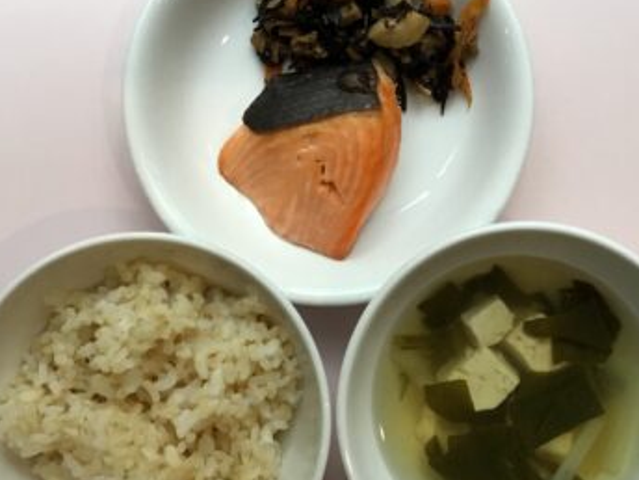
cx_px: 360
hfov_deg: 42.0
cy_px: 248
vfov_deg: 32.2
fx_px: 831
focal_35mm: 45
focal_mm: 3.3
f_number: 2.4
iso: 32
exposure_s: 1/30
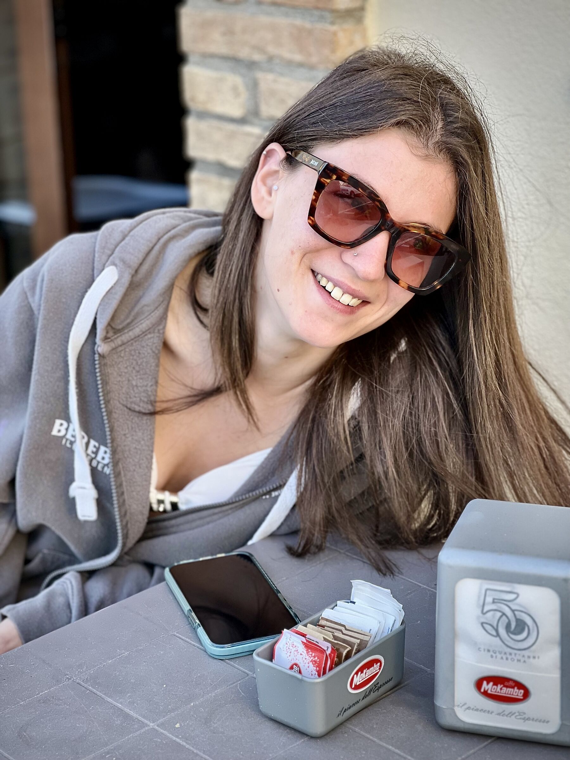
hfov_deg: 19.1
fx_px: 1691
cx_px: 285
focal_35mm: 77
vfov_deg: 25.3
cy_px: 380
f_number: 2.8
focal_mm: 9
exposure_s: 1/121
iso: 50
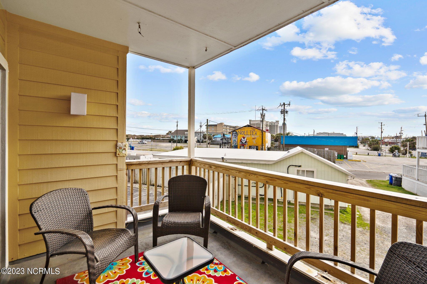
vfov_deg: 73.7
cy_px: 142
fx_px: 190
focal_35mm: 16
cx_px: 214
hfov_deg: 96.7
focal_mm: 16
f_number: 4
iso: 200
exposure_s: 1/1600
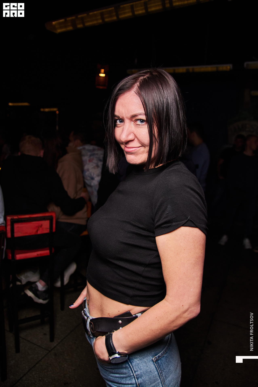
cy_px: 194
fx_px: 275
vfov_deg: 70.5
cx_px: 129
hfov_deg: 50.3
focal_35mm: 26
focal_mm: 17
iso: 800
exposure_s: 1/200
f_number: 2.8
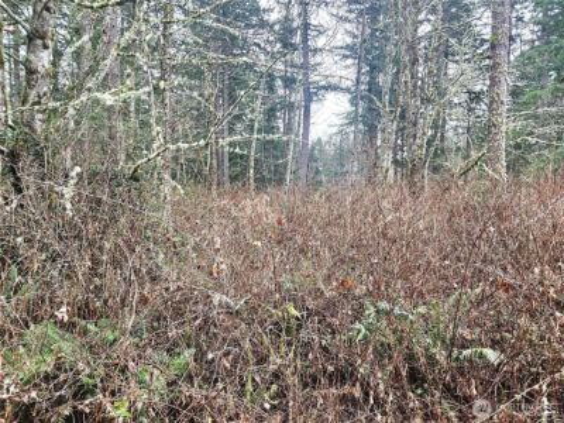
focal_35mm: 23
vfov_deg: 58.9
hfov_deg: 73.9
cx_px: 282
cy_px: 212
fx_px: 375
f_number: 1.8
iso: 100
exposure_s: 1/120
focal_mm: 5.4
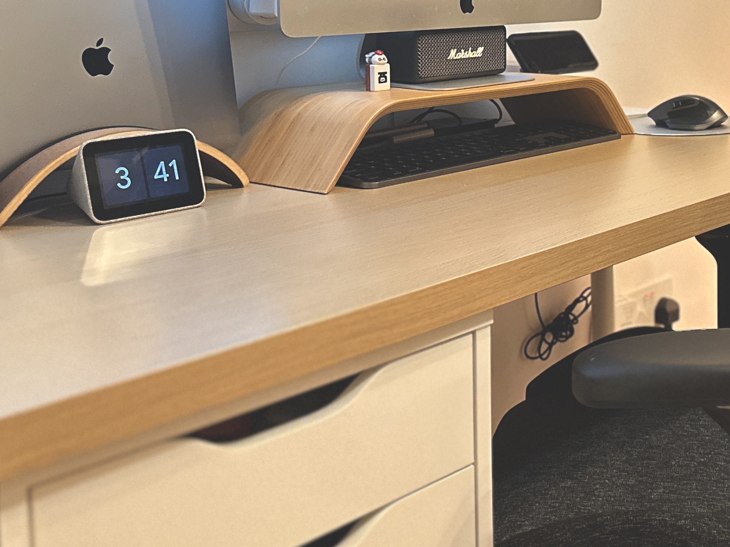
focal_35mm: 53
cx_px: 728
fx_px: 1118
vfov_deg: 26.4
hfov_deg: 33.2
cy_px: 28
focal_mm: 6.86
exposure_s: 1/25
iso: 1250
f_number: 1.78
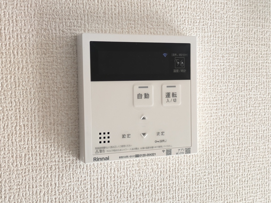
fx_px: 399
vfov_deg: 28.6
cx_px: 136
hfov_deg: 37.5
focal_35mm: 51
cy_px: 102
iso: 66
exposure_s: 1/171
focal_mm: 5.43
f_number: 1.89
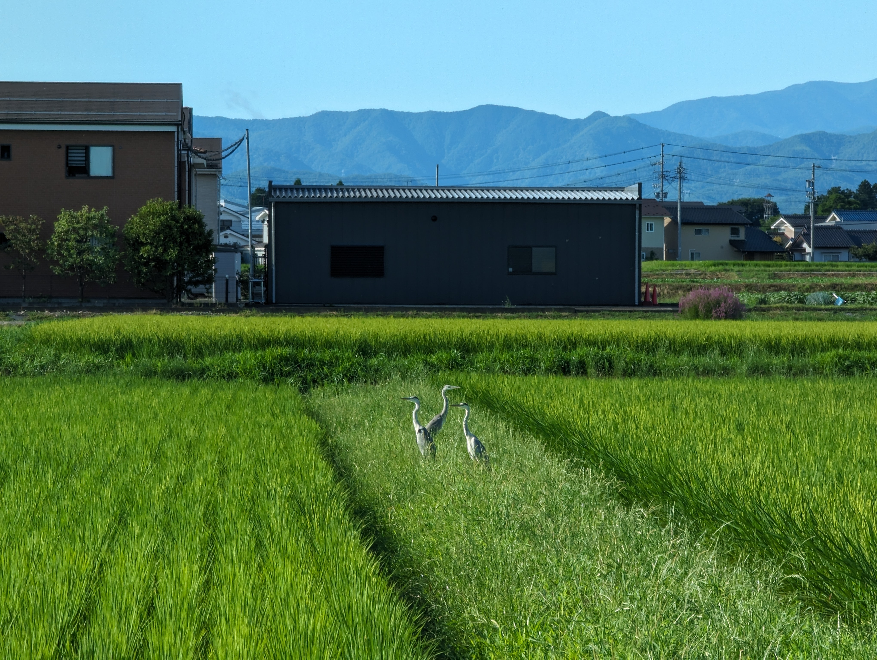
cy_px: 330
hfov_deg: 8.5
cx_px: 438
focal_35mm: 233
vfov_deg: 6.4
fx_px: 5911
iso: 18
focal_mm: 19
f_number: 3.5
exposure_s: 1/171
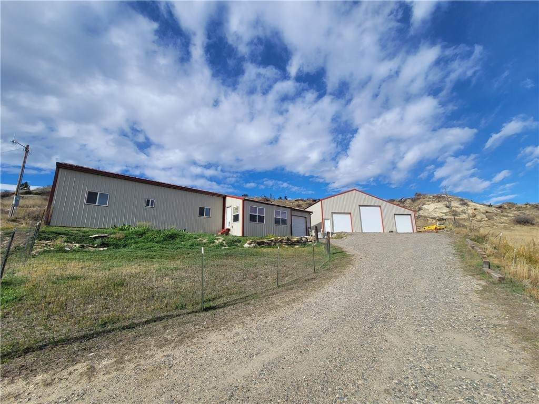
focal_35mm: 13
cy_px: 202
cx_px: 270
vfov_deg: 89.9
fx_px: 202
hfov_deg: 106.2
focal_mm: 2.2
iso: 64
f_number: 2.2
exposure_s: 1/2240
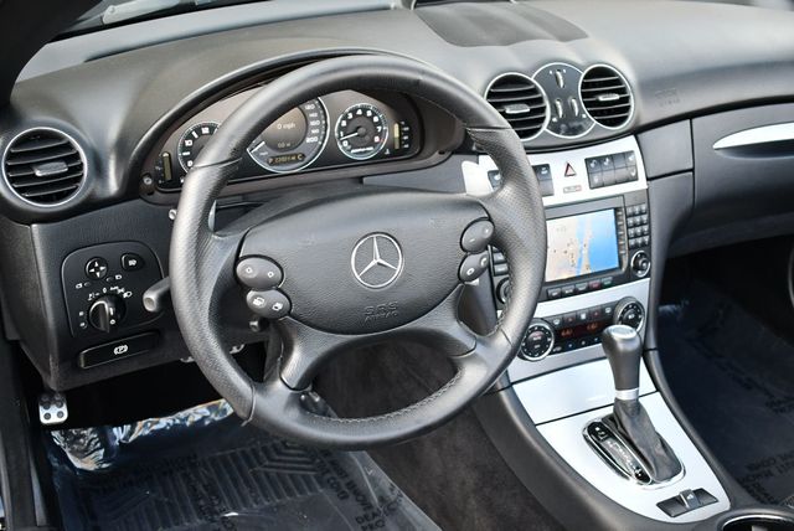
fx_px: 971
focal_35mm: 44
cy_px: 266
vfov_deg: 30.6
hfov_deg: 44.5
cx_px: 397
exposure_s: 1/250
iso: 800
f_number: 3.8
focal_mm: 22
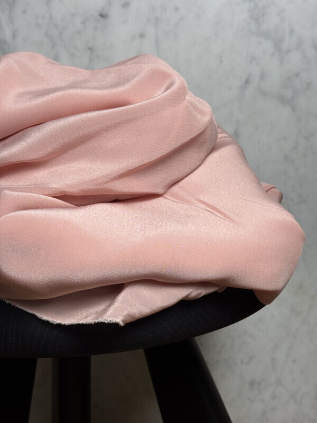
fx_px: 635
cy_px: 212
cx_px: 158
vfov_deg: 36.8
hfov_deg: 28.0
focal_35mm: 52
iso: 50
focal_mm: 6
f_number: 1.6
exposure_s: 1/100
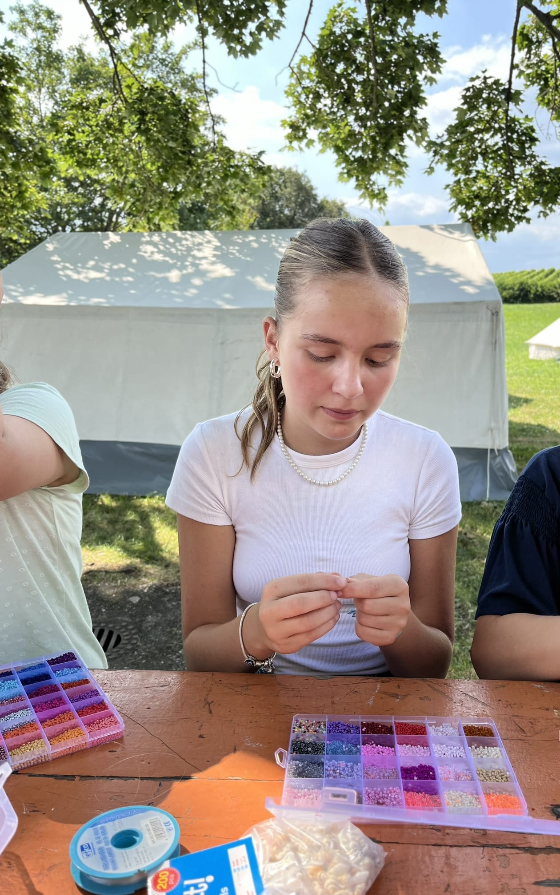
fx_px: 684
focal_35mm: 28
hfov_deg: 44.4
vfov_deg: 66.5
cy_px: 449
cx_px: 331
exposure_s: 1/821
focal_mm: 5.1
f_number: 1.6
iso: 50
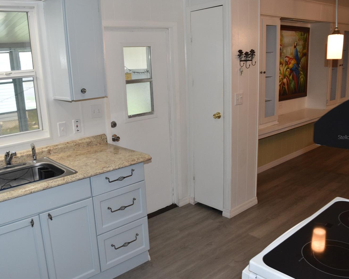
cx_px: 148
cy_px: 137
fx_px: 320
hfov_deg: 56.9
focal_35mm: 31
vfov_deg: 47.1
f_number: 5.6
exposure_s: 1/125
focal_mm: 18
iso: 800
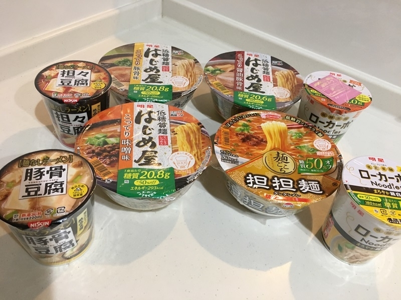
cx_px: 200
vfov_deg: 48.2
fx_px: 336
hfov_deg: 61.7
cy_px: 150
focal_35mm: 29
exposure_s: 1/30
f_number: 2.2
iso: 125
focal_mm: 4.15
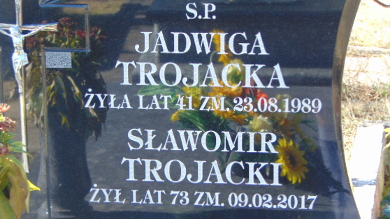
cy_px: 137
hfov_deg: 15.9
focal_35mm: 135
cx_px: 180
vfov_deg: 9.0
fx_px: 1396
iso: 80
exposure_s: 1/80
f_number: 3.9
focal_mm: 19.4
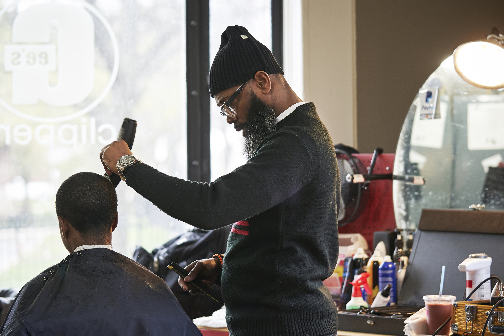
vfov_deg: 10.2
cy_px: 168
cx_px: 252
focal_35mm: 135
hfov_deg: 15.2
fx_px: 1890
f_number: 2.8
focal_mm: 90
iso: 500
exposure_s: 1/100
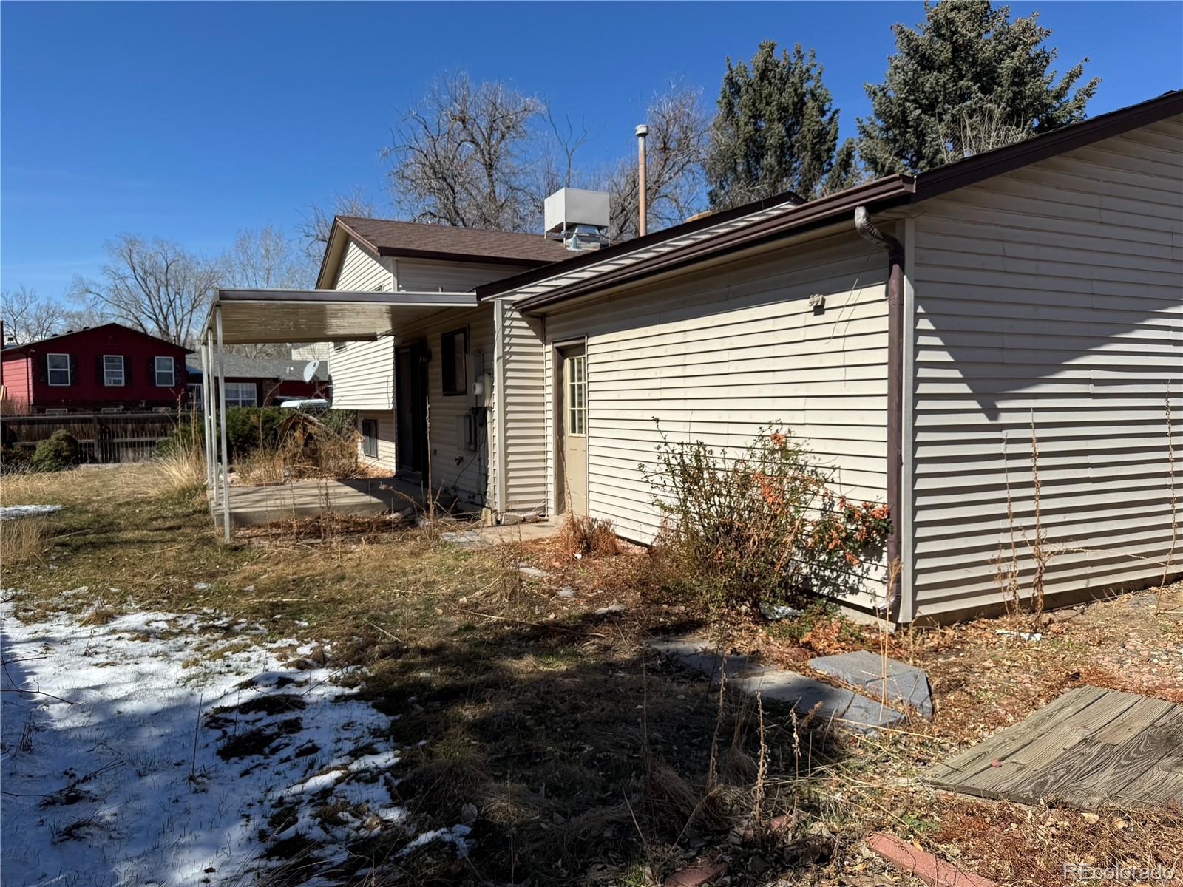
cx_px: 592
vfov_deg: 56.8
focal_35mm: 24
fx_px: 820
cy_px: 444
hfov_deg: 71.6
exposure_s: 1/6410
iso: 80
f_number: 1.78
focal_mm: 6.76
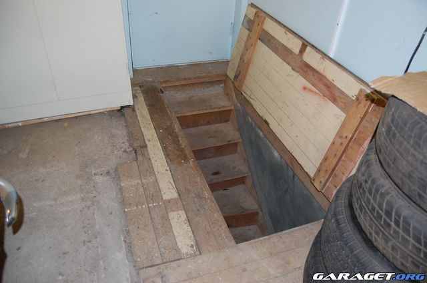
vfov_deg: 47.7
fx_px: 320
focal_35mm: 27
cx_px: 214
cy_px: 142
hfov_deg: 67.5
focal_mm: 18
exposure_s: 1/60
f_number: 3.5
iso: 400
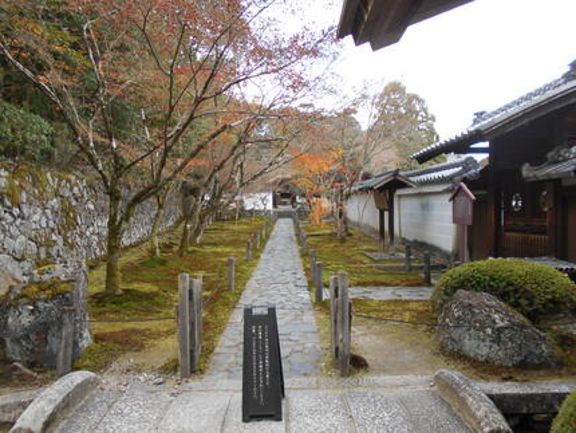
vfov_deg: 53.1
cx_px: 288
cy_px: 216
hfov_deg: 67.3
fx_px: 433
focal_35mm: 26
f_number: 3.2
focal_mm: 4.6
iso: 200
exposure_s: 1/250
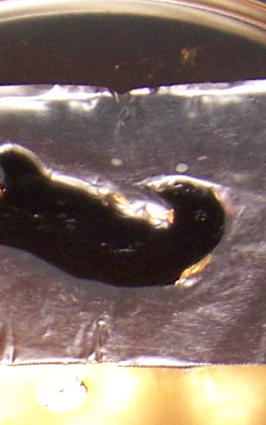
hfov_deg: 7.0
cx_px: -277
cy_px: 575
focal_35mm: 182
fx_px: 2109
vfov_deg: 11.2
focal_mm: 6.4
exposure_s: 1/60
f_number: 3.9
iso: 125
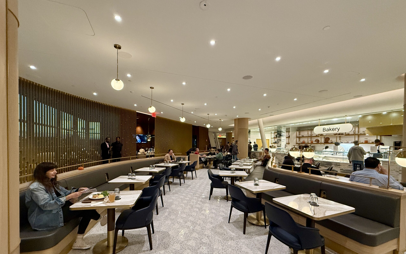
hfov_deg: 101.5
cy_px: 146
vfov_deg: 74.3
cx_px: 204
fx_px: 166
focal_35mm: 15
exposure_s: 1/60
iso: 400
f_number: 2.2
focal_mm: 2.22
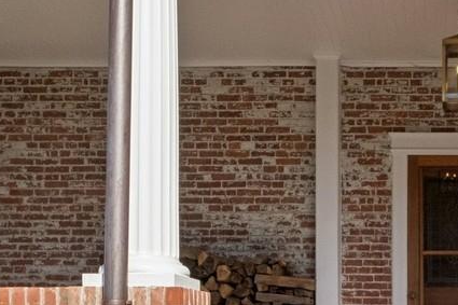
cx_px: 440
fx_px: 814
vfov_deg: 20.3
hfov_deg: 29.7
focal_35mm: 64
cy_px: 330
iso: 640
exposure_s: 1/680
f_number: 11
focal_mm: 11
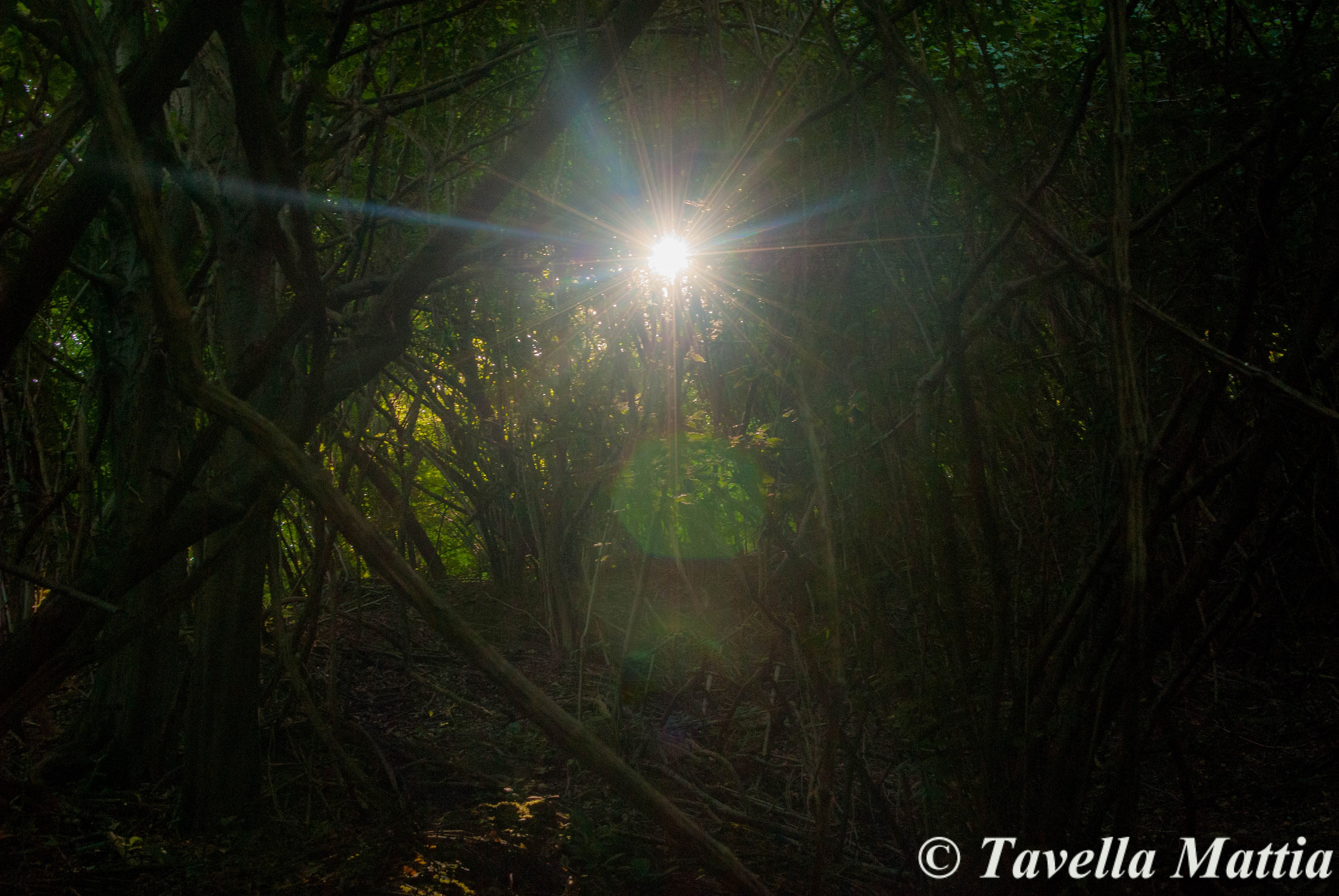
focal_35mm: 52
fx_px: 1955
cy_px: 448
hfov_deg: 37.8
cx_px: 670
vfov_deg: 25.8
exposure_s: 1/8
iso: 320
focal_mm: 35
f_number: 9
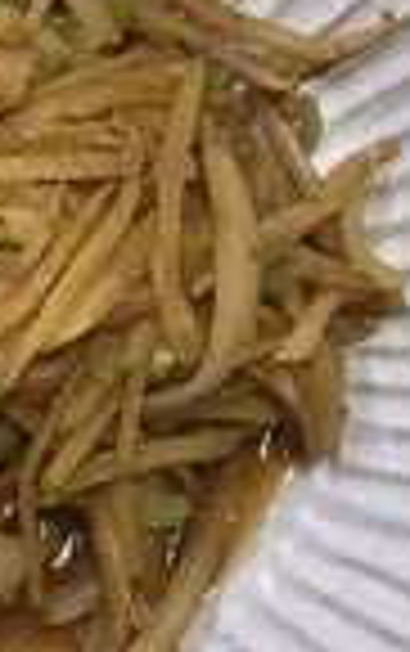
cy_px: 342
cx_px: -77
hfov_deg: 16.5
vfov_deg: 27.1
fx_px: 1355
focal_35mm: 76
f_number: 1.6
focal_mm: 4.2
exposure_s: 1/100
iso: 80
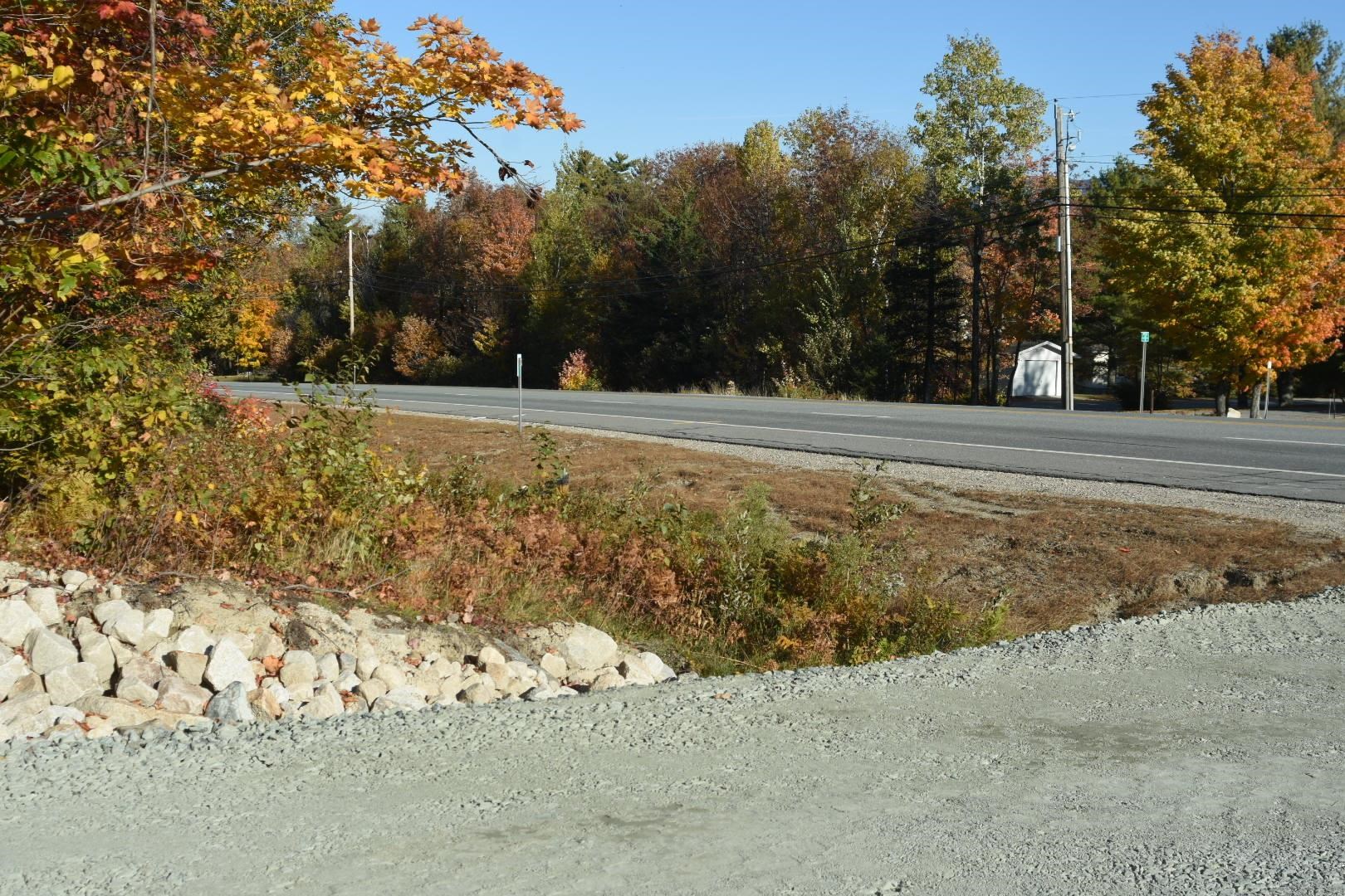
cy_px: 448
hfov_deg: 42.3
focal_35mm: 46
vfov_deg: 28.9
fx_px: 1737
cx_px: 672
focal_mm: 31
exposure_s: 1/250
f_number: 9
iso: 100
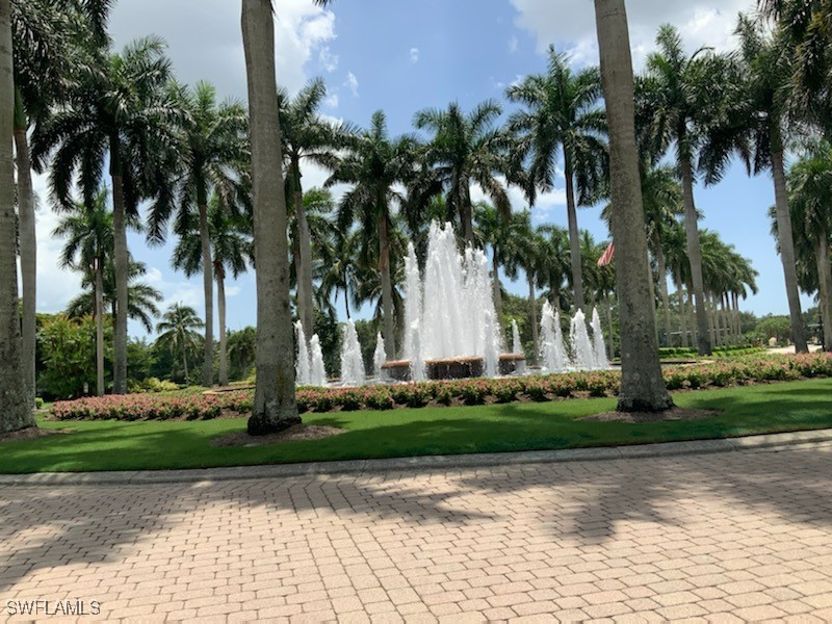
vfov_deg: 48.2
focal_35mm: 29
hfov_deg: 61.7
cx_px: 416
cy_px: 312
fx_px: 697
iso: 16
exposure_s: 1/1848
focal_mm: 3
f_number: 1.8
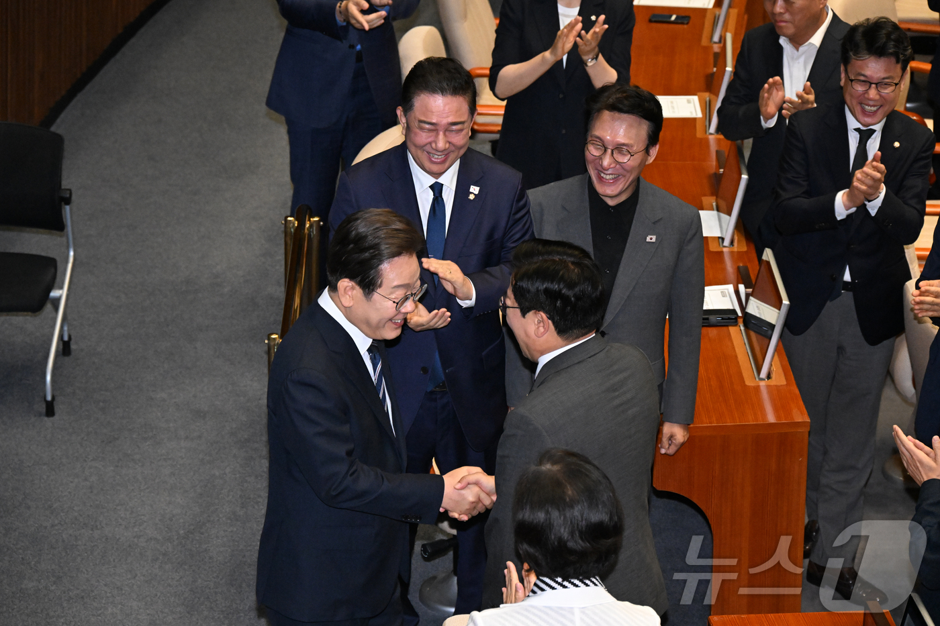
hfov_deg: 18.6
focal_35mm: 110
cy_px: 313
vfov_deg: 12.4
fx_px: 2872
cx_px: 470
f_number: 7.1
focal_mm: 110
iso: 8000
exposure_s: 1/320
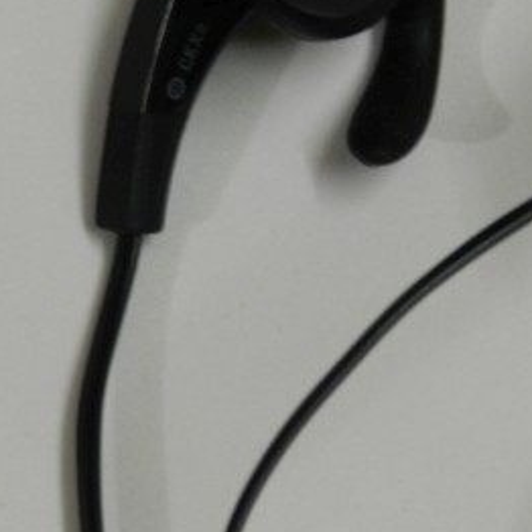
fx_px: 5529
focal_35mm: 318
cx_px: 603
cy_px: 189
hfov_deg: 5.5
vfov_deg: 5.5
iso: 400
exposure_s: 1/13
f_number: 5.1
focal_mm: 25.7
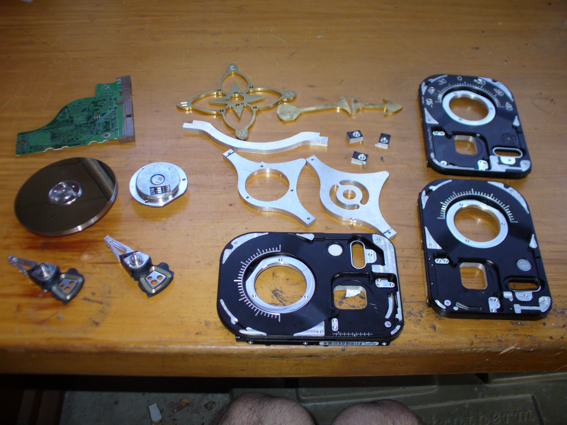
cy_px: 212
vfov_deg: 38.7
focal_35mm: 37
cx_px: 284
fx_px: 606
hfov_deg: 50.1
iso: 100
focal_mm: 6.1
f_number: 2.8
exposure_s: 1/60
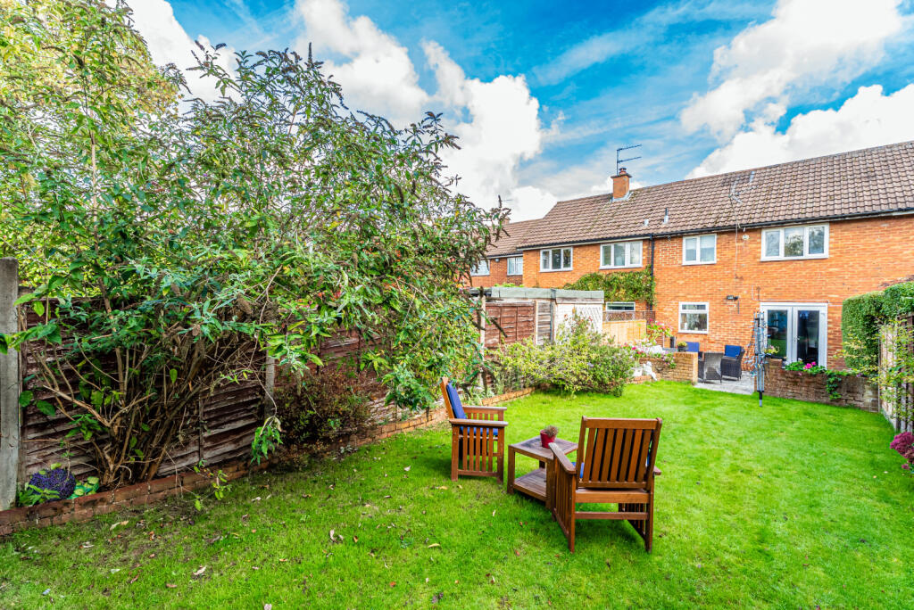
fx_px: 406
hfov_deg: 96.7
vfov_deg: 73.8
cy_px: 305
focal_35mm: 16
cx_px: 457
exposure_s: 1/60
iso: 200
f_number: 8
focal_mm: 16
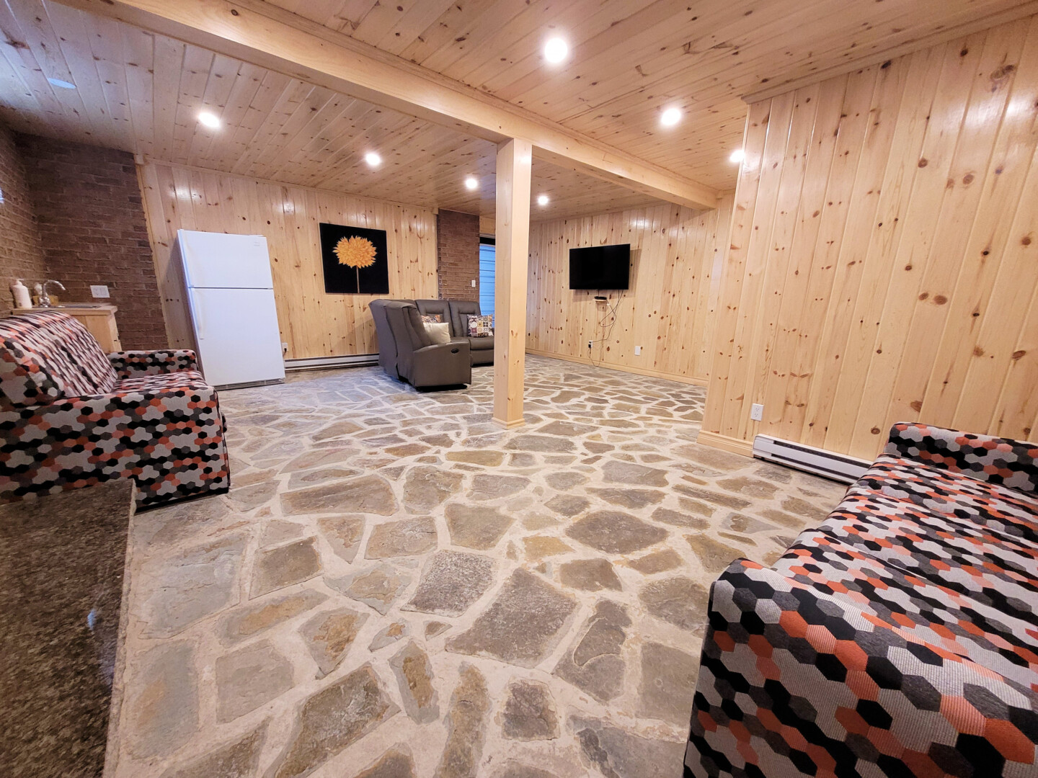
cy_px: 389
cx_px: 519
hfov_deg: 106.2
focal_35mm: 13
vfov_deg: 89.9
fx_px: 390
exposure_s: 1/40
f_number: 2.2
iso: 320
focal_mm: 1.74
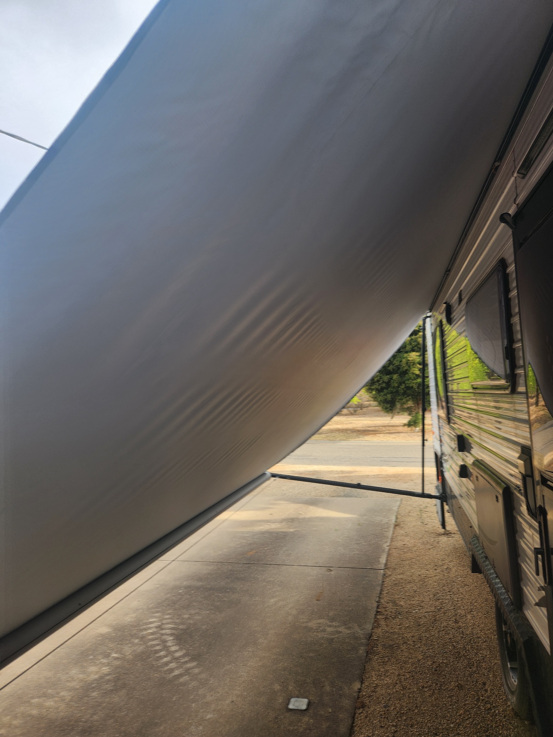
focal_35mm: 23
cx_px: 276
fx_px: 490
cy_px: 368
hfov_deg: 58.9
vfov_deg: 73.9
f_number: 1.8
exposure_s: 1/243
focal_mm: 5.4
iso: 20
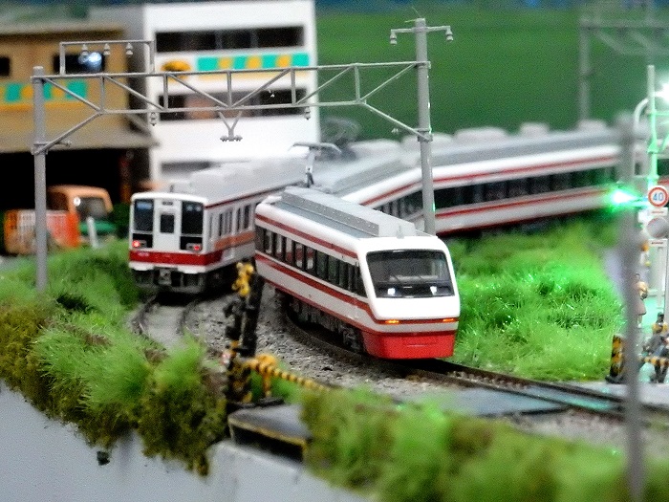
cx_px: 334
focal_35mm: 229
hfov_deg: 8.6
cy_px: 251
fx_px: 4426
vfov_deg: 6.5
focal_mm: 40.9
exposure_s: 1/60
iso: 3200
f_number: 6.3
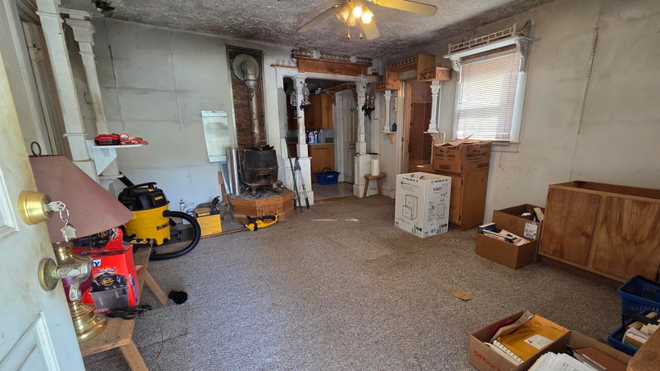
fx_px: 262
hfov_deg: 103.0
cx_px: 343
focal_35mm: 15
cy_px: 201
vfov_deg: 70.4
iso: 160
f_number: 2.2
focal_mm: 2.2
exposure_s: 1/60
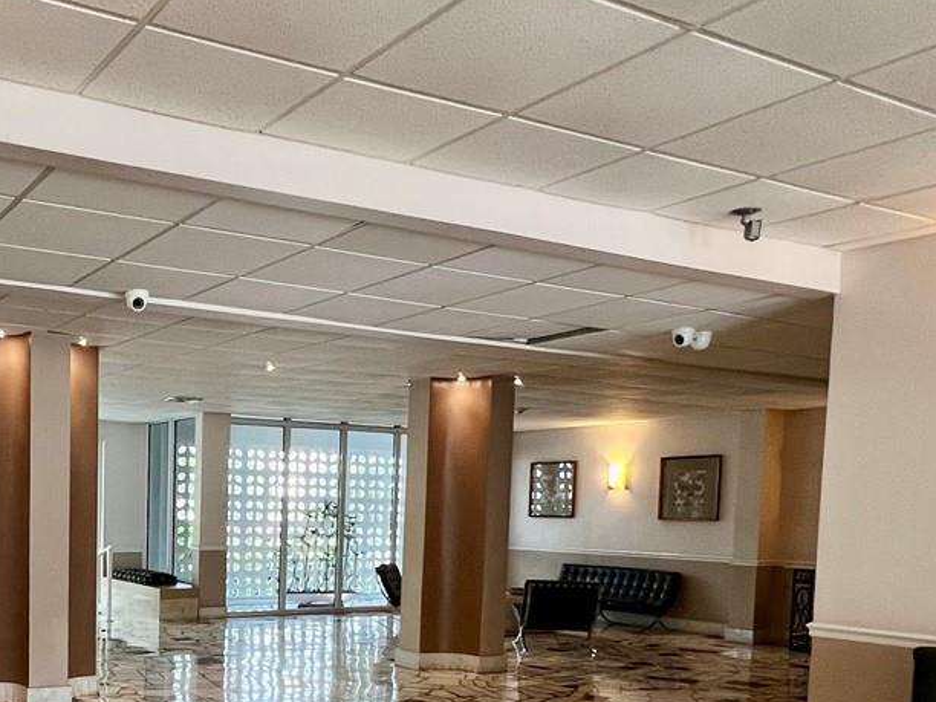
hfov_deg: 50.6
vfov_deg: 39.7
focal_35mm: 34
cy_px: 586
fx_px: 919
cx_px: 182
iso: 160
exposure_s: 1/60
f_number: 1.8
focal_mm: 1.57
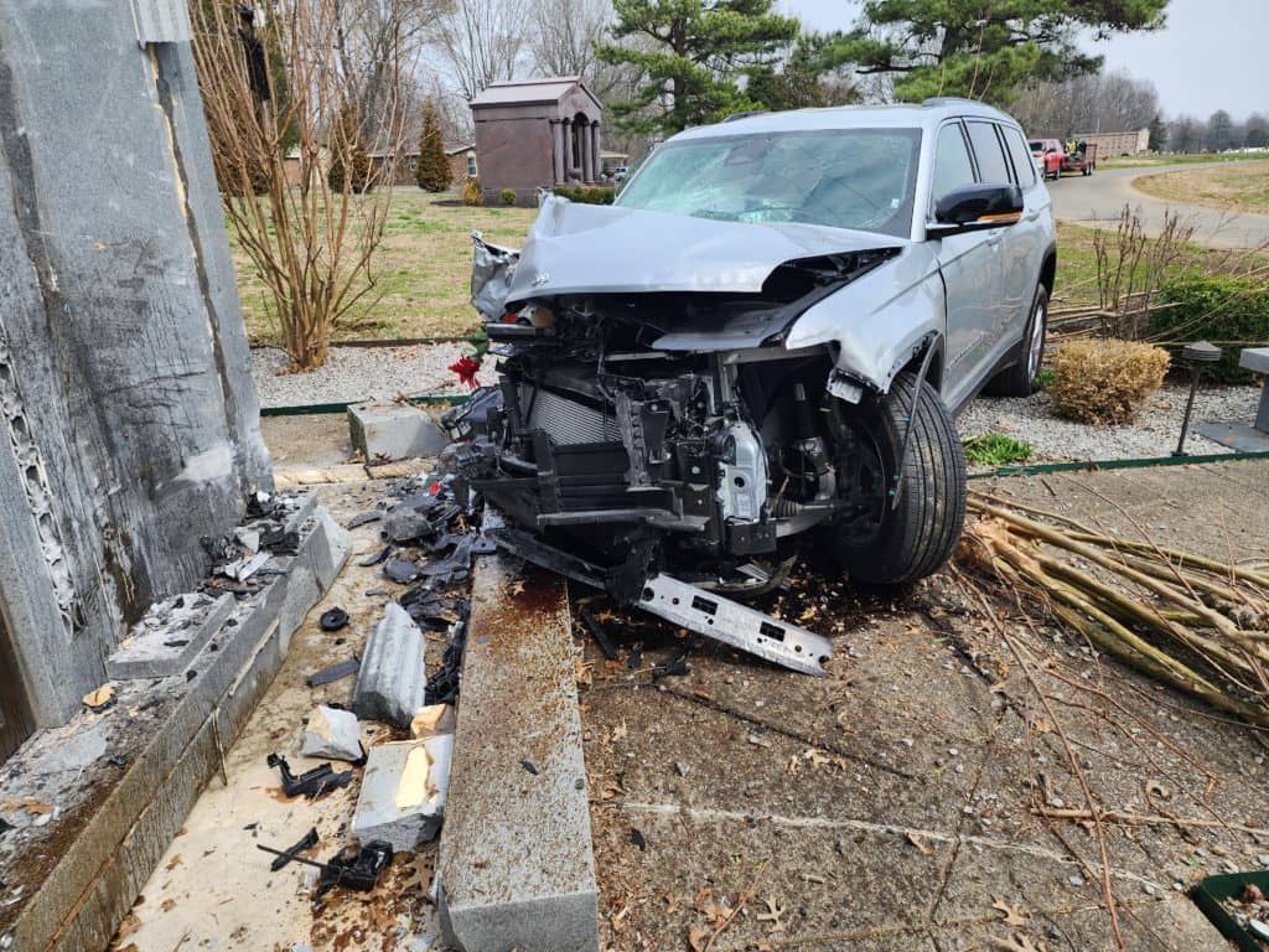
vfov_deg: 58.9
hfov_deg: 73.9
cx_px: 634
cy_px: 476
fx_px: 843
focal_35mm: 23
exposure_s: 1/412
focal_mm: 6.4
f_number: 1.8
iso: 12
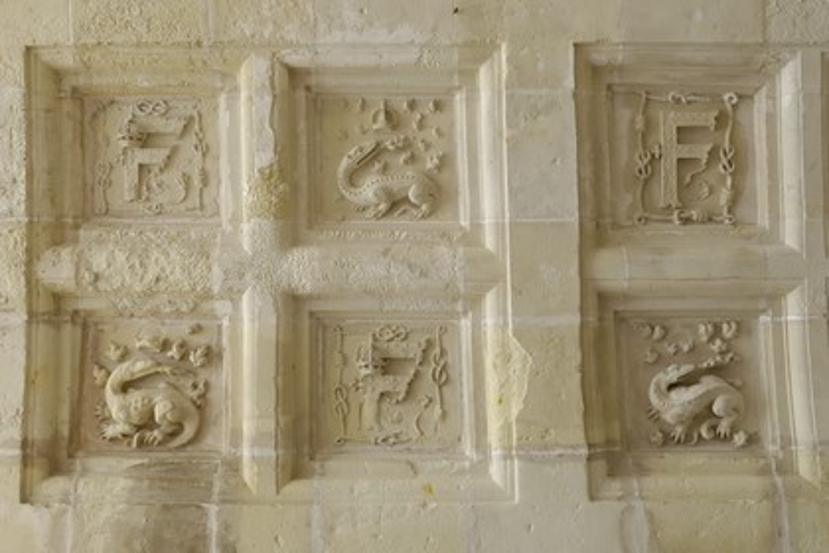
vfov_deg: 40.0
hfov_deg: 57.2
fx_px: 760
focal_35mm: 33
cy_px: 276
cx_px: 414
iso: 100
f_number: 6.3
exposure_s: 1/2
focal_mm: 22
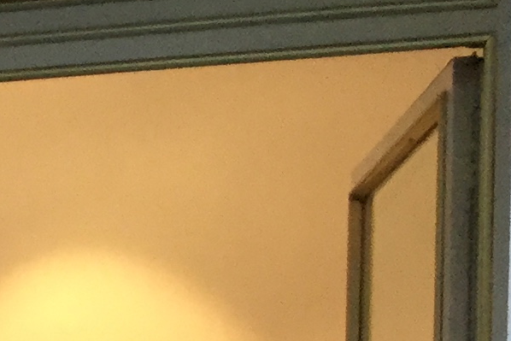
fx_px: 2499
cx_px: -657
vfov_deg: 7.5
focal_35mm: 176
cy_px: 642
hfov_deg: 10.3
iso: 100
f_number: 2.4
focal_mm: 3.3
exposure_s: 1/33
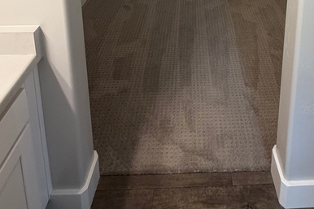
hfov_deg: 62.7
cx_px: 198
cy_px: -102
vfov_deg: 29.0
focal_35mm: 29
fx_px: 253
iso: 250
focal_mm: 2.22
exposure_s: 1/60
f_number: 2.2
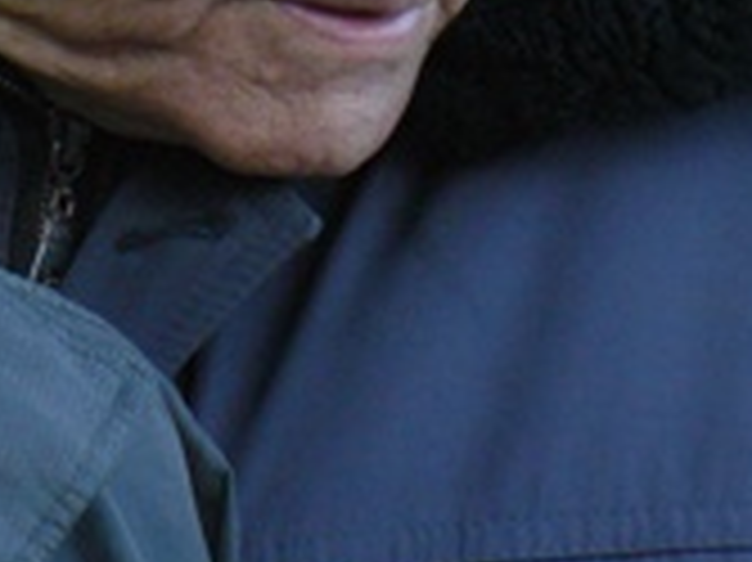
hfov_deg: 2.7
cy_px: -54
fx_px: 16129
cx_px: -378
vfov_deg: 2.0
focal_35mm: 743
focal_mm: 32.3
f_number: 4
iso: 200
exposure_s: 1/100
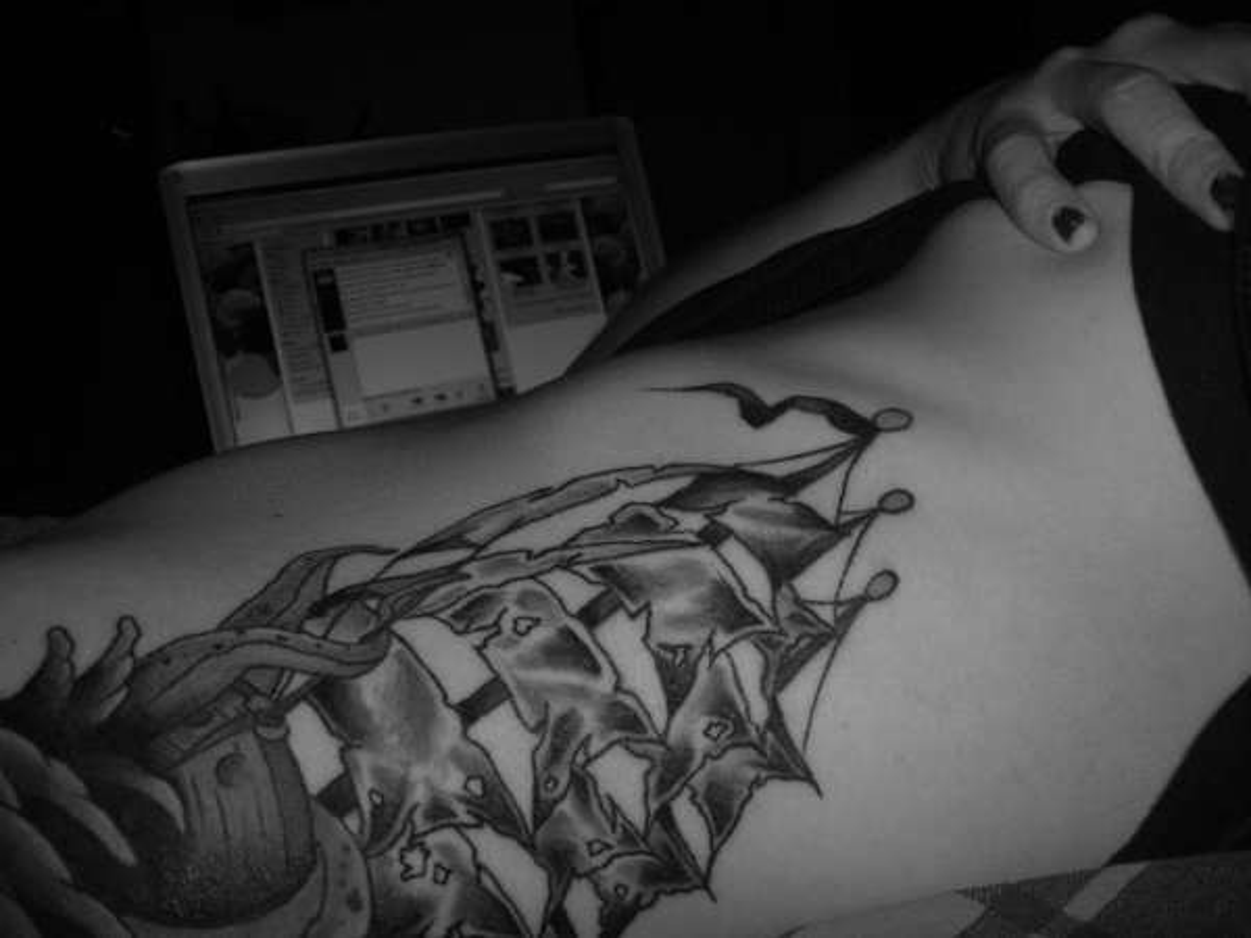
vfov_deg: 37.7
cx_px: 626
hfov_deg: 49.0
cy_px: 469
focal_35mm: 38
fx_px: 1373
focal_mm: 6.3
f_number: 3.2
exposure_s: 1/60.1
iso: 50
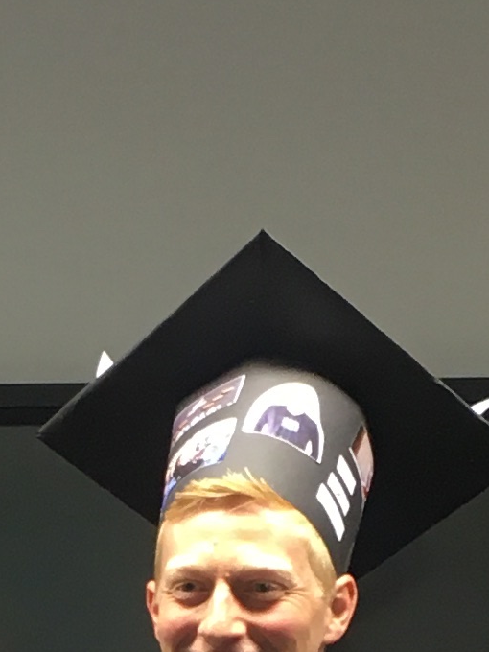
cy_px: 1047
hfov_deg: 8.6
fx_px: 3240
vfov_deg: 11.0
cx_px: 91
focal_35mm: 172
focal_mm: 4.15
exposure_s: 1/33
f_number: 2.2
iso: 64
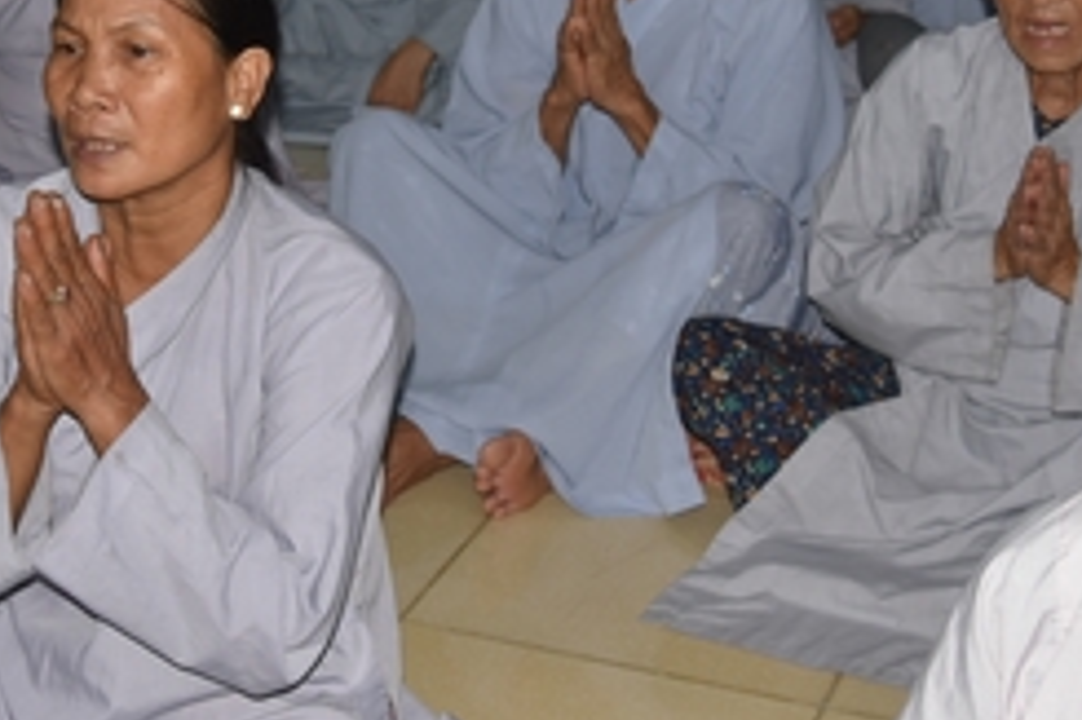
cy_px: -62
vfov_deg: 14.4
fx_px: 2793
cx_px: 481
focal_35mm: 93
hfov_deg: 21.9
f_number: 4
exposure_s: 1/60
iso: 320
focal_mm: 35
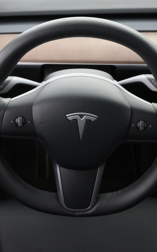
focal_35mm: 60
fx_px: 411
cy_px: 125
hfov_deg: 21.6
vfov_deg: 34.0
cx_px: 78
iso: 3600
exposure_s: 1/40
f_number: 4.5
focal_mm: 26
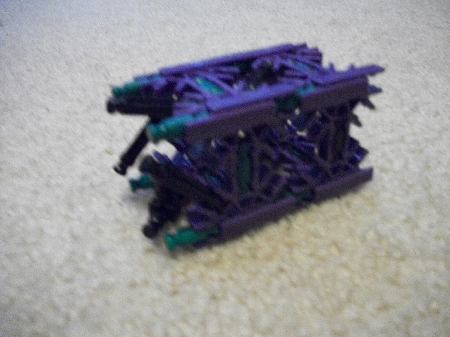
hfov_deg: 56.9
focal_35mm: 32
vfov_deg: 44.1
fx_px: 416
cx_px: 225
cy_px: 168
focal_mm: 5.7
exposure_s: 1/20
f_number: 2.9
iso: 640
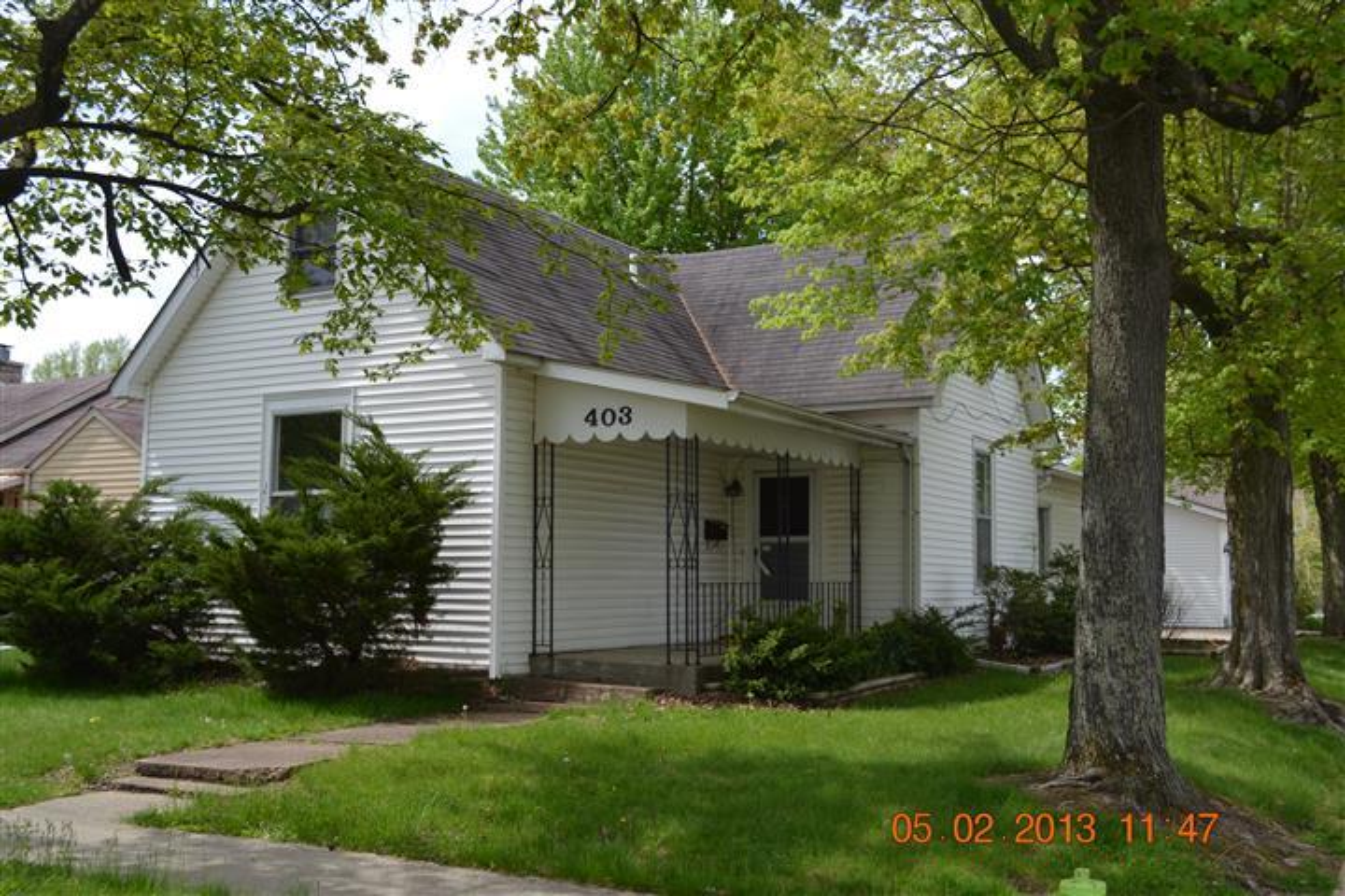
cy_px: 448
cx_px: 672
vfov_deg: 36.9
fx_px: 1345
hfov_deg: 53.1
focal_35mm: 36
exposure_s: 1/200
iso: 100
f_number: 7.1
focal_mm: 24
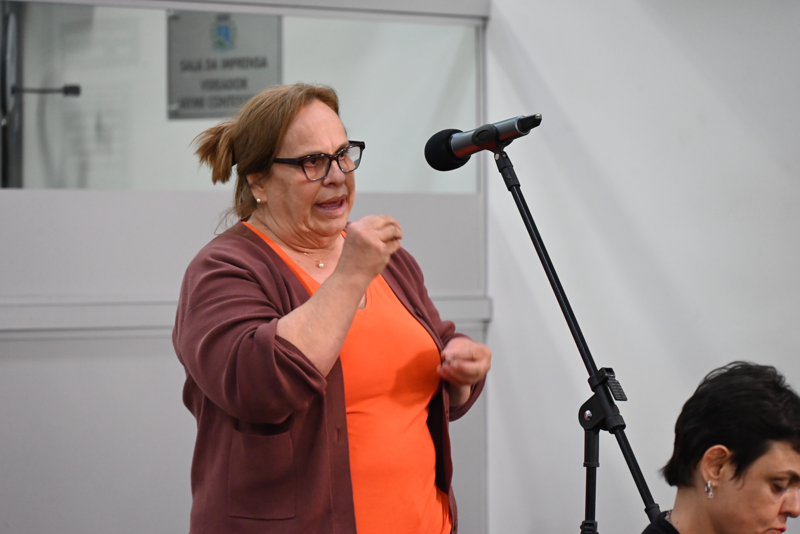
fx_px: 4446
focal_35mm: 200
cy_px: 267
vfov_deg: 6.9
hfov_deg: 10.3
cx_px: 400
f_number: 6.3
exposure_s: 1/125
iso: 4500
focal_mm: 200
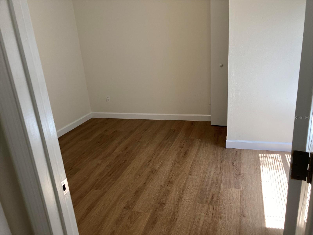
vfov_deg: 49.7
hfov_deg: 63.4
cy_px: 118
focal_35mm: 28
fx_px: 253
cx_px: 156
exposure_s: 1/120
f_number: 1.8
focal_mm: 3.99
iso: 64
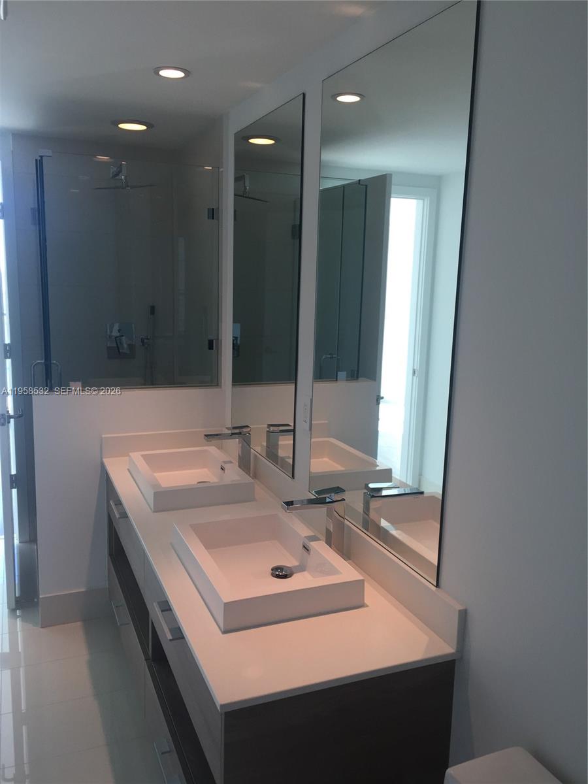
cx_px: 294
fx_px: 657
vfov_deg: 61.7
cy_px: 392
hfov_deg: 48.2
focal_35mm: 29
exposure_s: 1/120
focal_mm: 4.15
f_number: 2.2
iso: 50
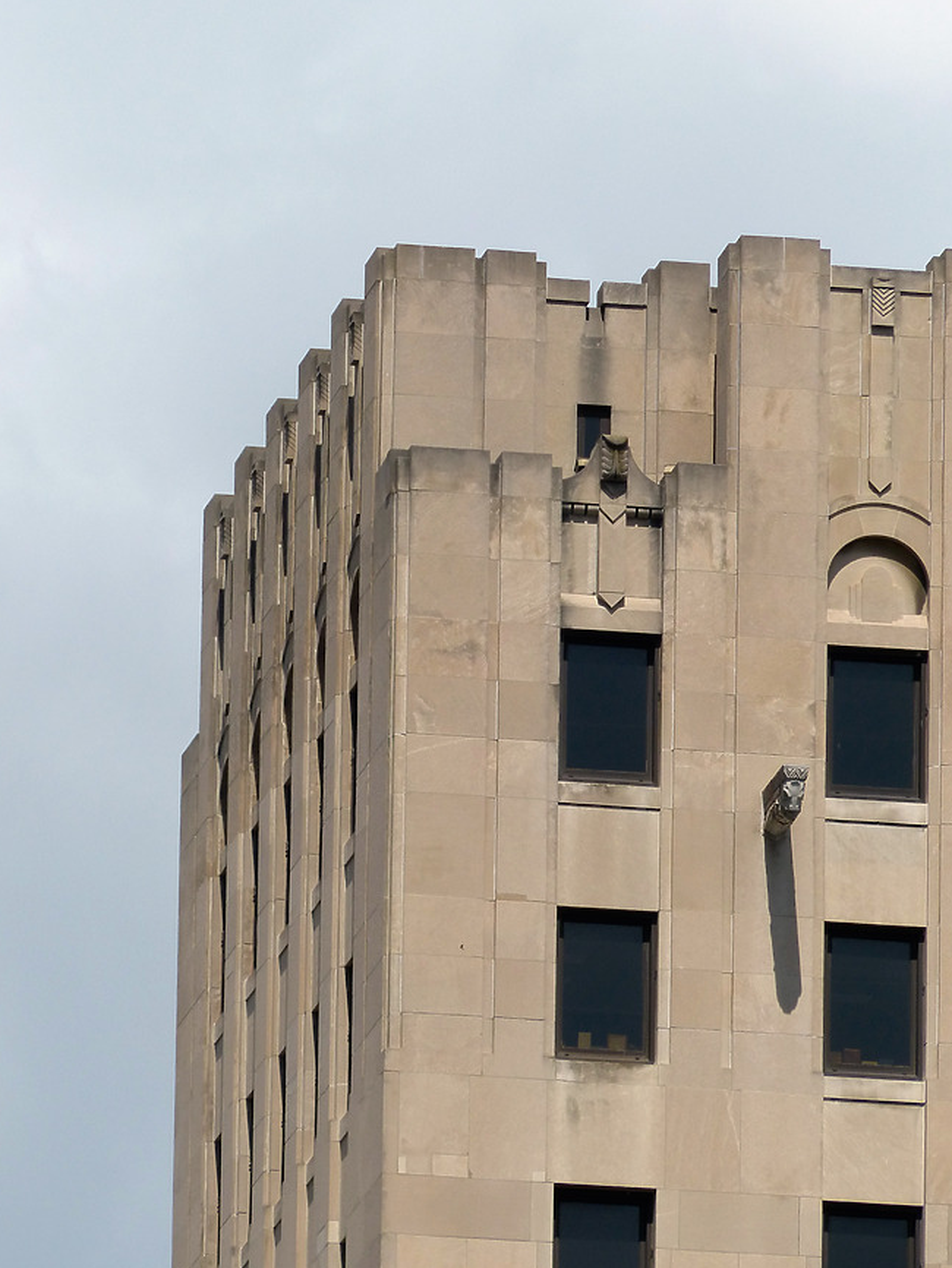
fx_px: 21624
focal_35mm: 590
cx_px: 484
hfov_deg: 2.5
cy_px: 621
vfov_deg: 3.4
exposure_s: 1/1300
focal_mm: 102.2
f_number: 5
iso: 100
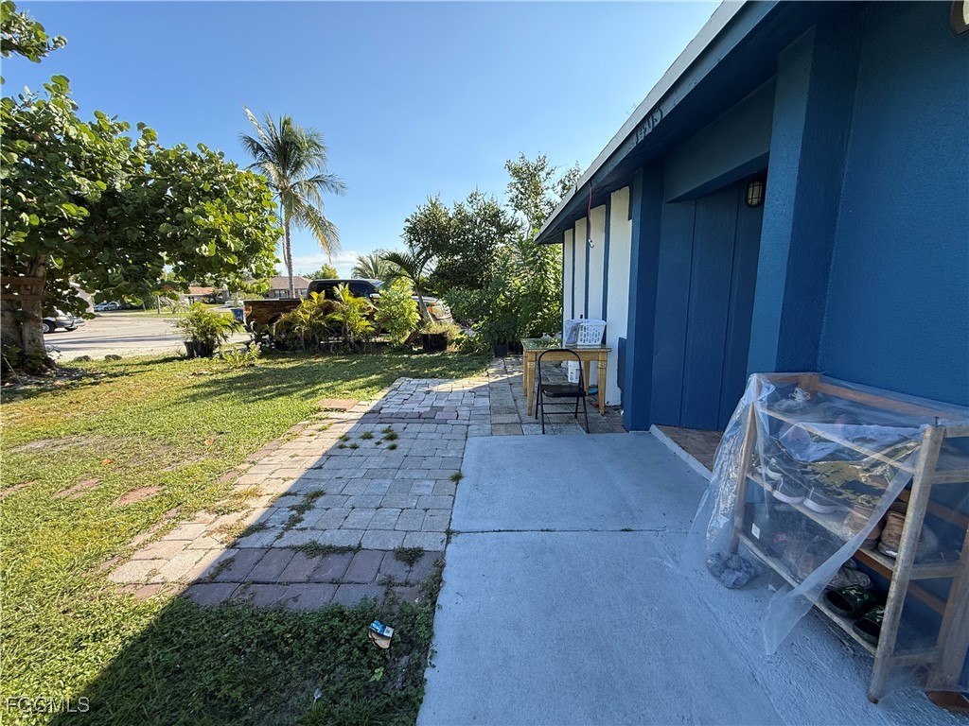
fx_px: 392
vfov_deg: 85.7
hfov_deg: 102.1
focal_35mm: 14
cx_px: 484
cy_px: 363
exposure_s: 1/574
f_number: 2.2
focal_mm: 2.22
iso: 64
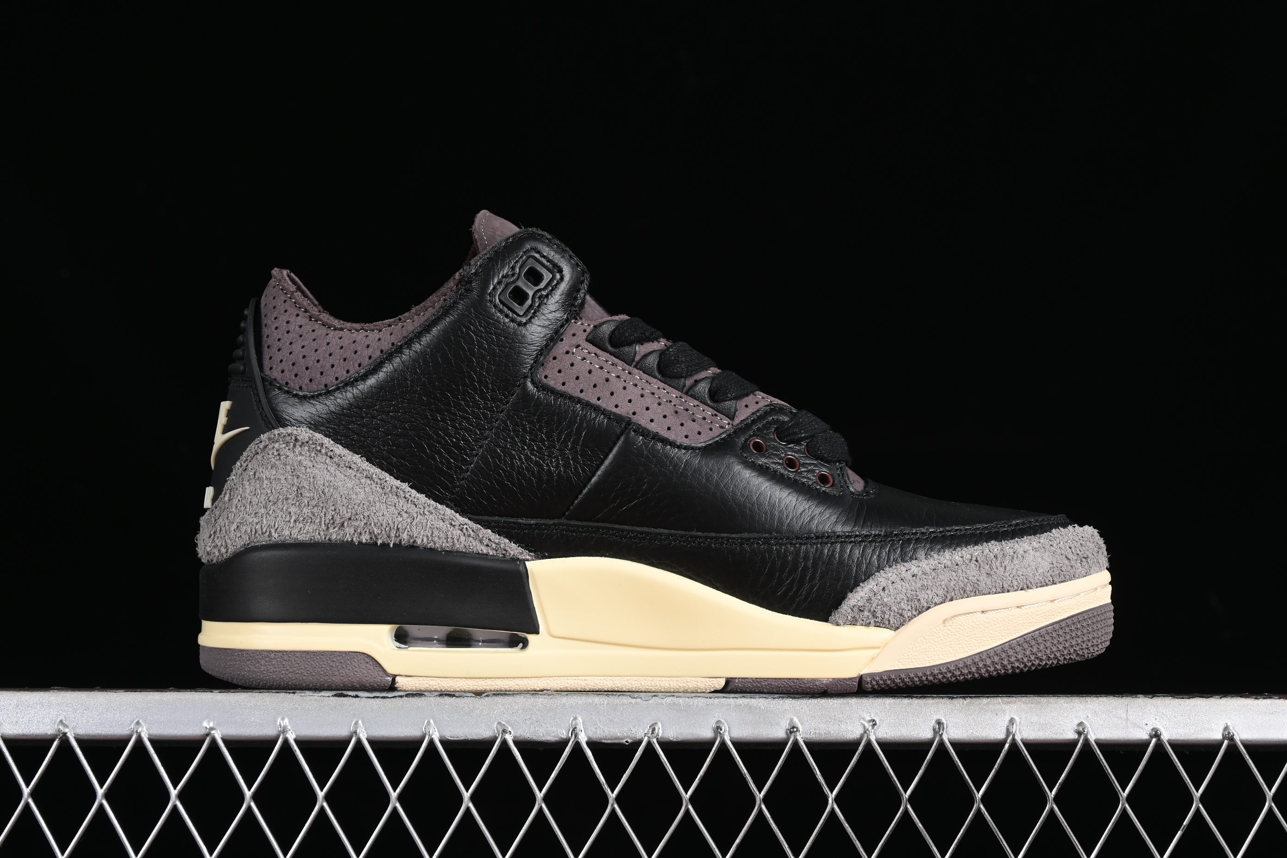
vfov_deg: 18.2
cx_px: 644
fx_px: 2681
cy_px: 429
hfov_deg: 27.0
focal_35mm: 75
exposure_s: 1/60
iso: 160
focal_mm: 50
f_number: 6.3
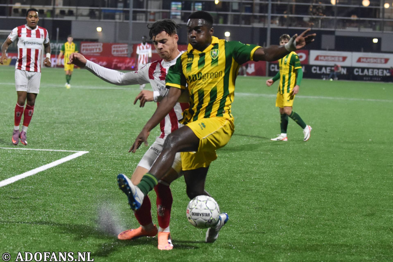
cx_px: 196
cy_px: 131
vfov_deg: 13.0
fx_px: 1146
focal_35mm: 105
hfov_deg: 19.5
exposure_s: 1/640
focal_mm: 70
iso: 2000
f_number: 2.8
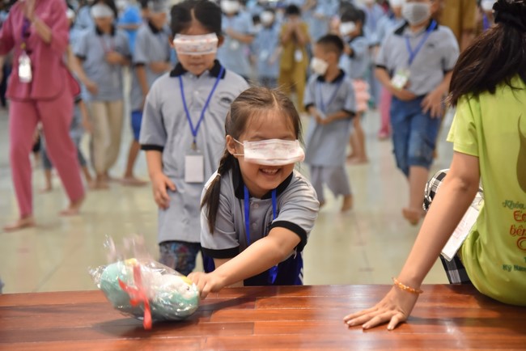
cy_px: 176
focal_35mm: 82
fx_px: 1199
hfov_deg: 24.8
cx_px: 263
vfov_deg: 16.7
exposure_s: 1/160
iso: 2500
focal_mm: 82
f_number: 4
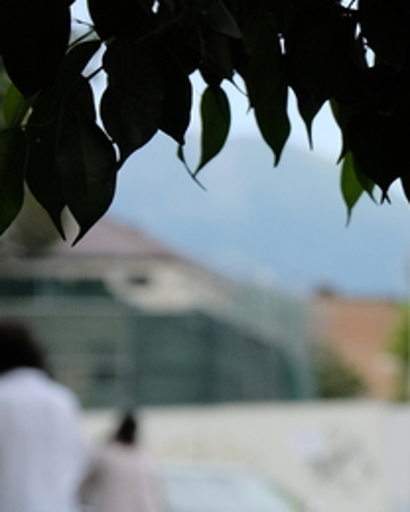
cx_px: 944
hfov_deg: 7.4
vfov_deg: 9.7
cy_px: 633
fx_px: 2973
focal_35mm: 196
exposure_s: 1/1700
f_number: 3.5
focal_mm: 35.5
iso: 640
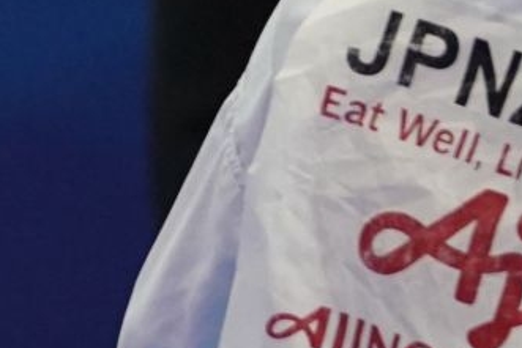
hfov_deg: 1.4
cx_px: -815
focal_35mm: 1473
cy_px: 120
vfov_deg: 0.9
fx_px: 21367
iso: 2500
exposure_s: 1/1000
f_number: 2.8
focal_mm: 181
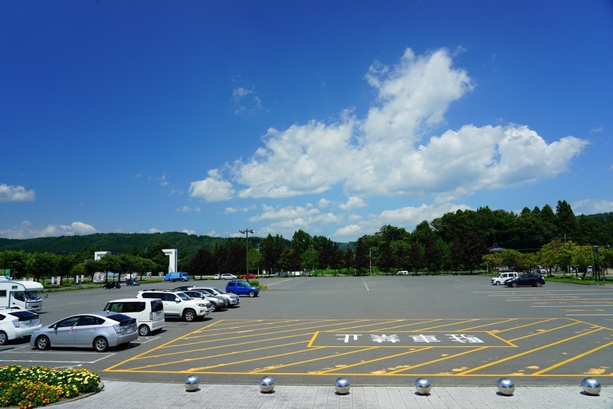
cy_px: 204
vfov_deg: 53.2
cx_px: 306
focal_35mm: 24
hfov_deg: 73.7
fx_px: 409
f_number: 8
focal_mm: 24
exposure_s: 1/90
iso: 100
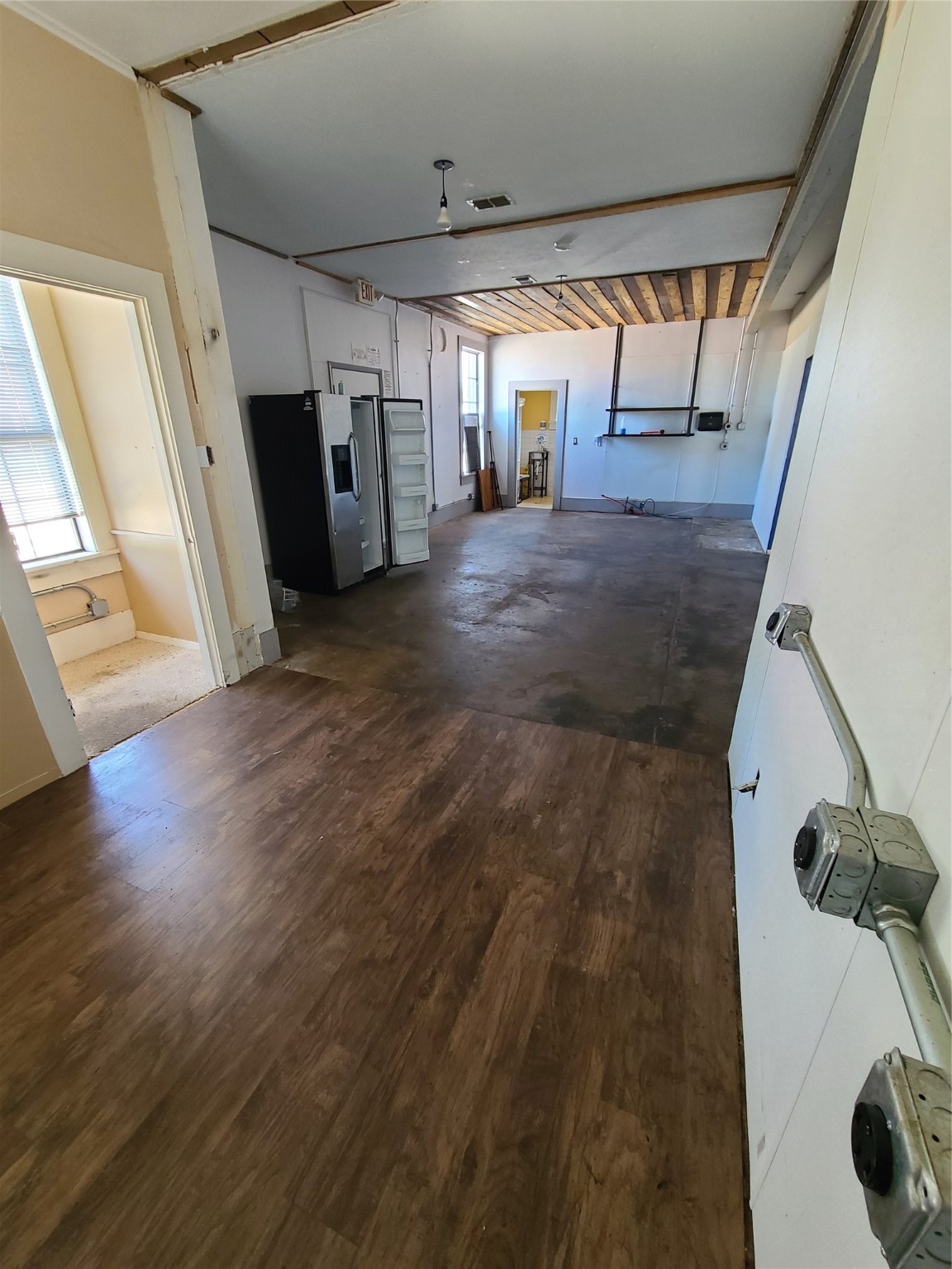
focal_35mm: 13
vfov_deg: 106.2
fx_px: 477
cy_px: 634
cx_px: 476
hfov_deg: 89.9
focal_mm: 2.2
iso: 400
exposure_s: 1/40
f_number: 2.2
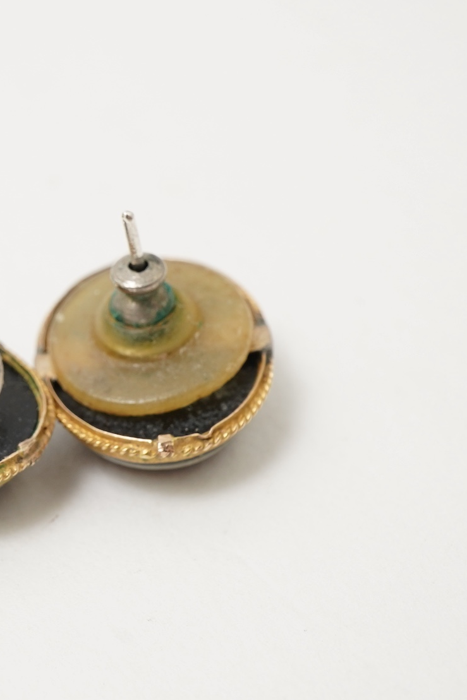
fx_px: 1421
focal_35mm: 73
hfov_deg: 18.2
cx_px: 7
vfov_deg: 27.7
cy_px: 343
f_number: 18
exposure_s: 1/100
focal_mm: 30
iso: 500
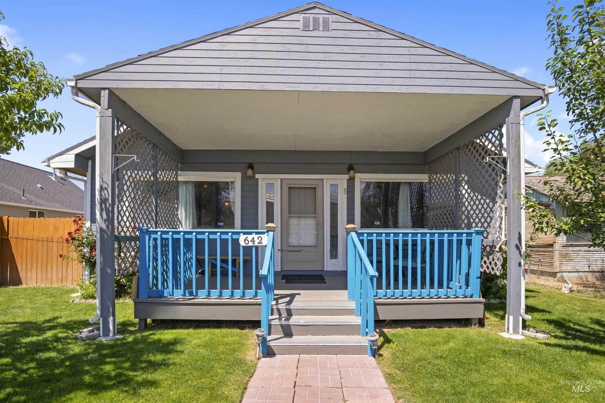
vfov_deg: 72.0
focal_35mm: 16
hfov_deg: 95.0
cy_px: 202
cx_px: 302
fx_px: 277
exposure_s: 1/320
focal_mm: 11
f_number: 9
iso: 250
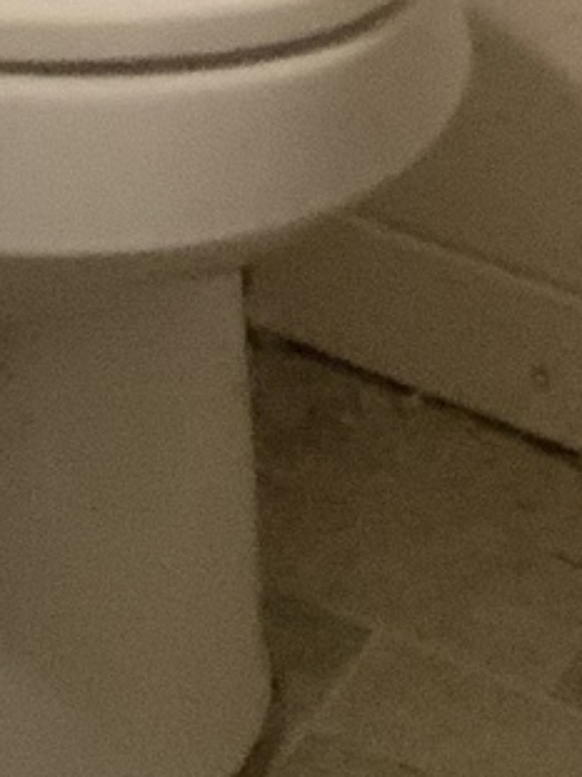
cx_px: -532
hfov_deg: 6.7
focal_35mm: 215
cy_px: -1487
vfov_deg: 8.0
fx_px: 4823
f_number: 1.8
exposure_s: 1/60
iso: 250
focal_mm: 3
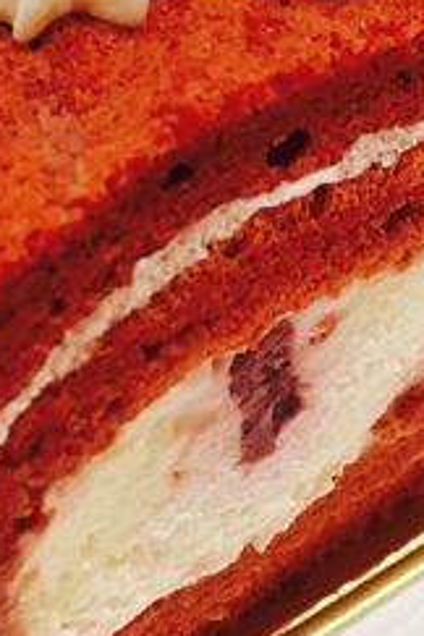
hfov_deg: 15.6
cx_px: 89
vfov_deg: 23.4
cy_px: 281
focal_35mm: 87
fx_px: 1537
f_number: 2.2
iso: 500
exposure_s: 1/17
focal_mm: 4.15
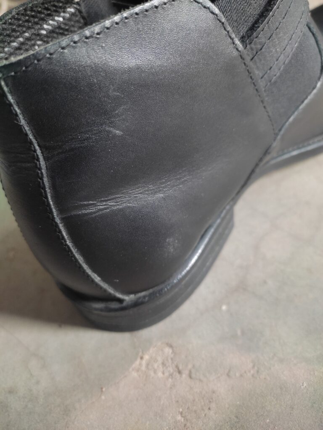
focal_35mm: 26
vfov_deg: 67.3
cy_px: 215
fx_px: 323
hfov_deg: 53.1
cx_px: 162
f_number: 1.79
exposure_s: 1/33
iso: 952
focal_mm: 4.74
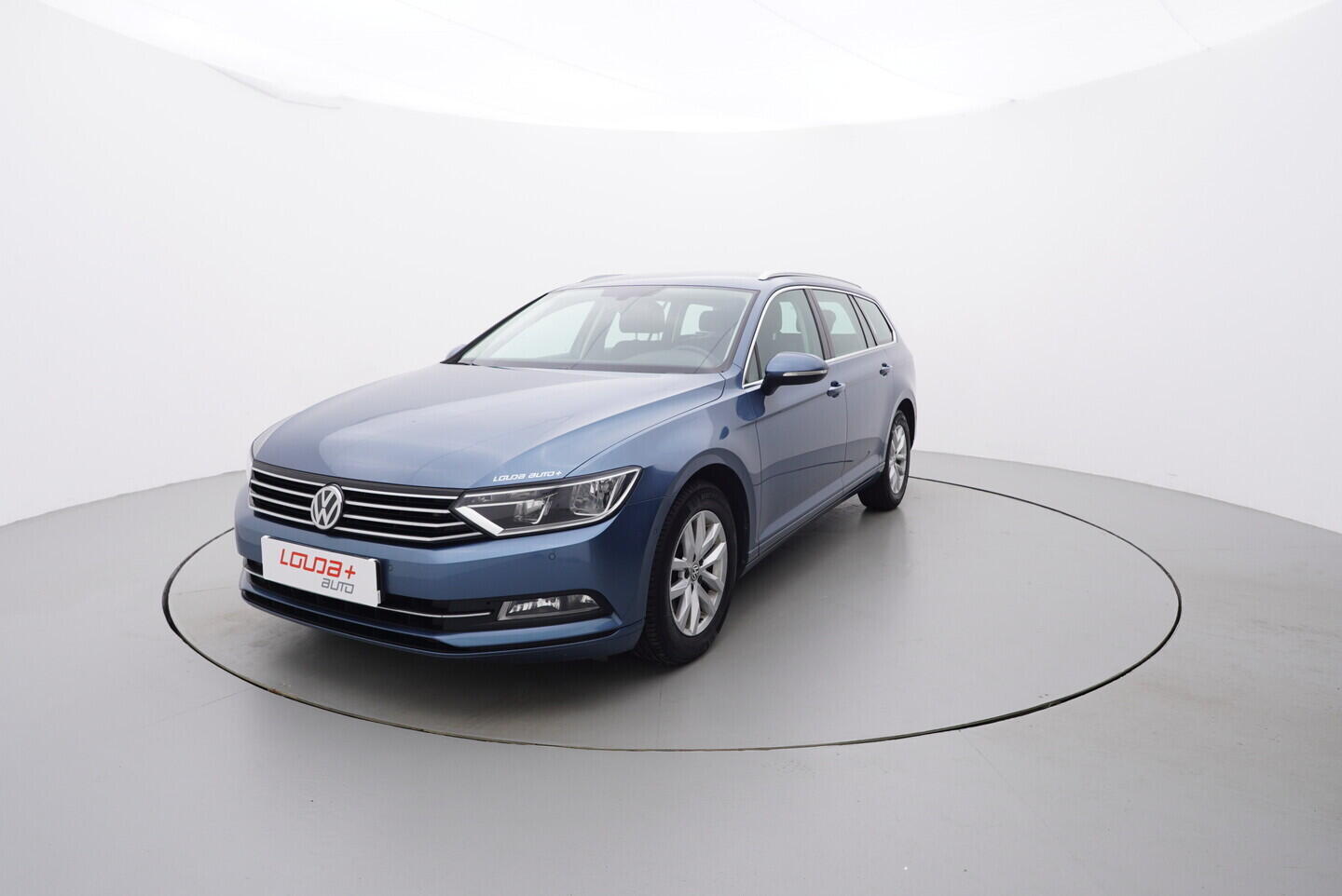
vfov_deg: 56.2
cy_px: 448
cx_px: 671
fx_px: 839
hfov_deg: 77.3
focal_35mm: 22
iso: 200
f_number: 5
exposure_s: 1/80
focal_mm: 15
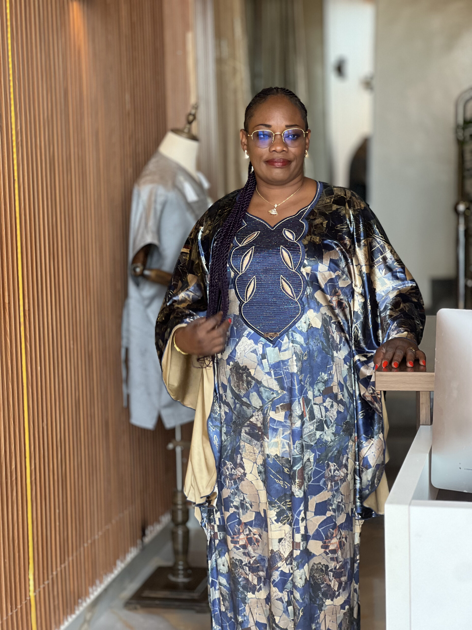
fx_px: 1400
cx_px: 236
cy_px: 315
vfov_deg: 25.3
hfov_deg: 19.1
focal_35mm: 77
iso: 200
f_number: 2.8
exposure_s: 1/100
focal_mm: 9
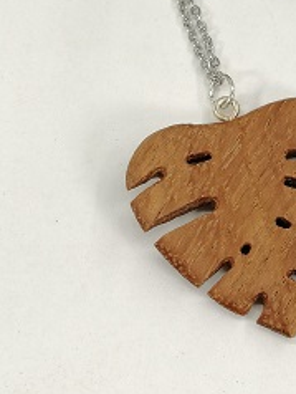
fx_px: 1081
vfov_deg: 20.6
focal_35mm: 95
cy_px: 182
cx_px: 268
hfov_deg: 15.4
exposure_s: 1/100
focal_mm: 3.95
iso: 64
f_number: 1.8
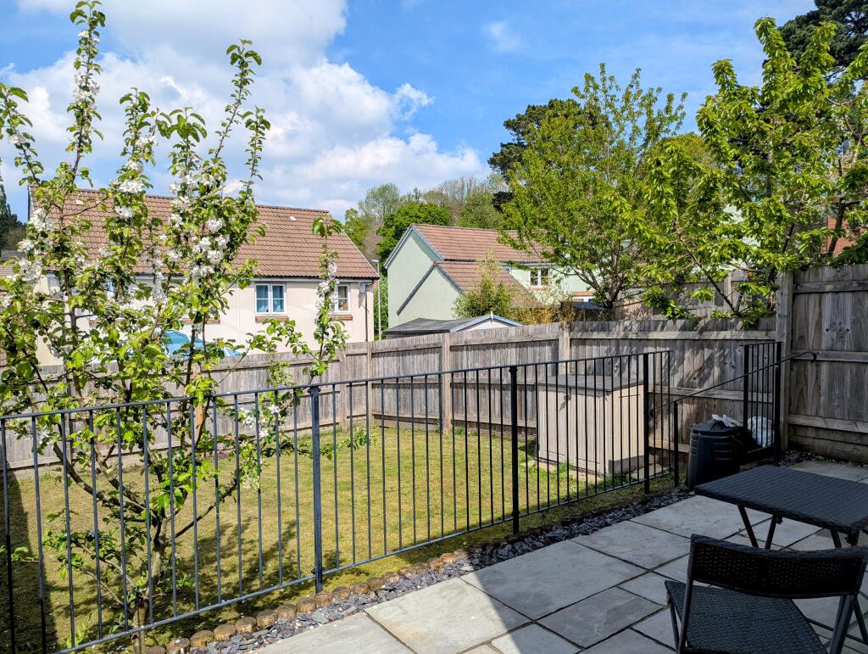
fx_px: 603
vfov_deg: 56.9
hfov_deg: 71.5
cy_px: 327
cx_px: 434
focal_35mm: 24
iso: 44
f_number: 1.85
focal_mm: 6.81
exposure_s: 1/2358
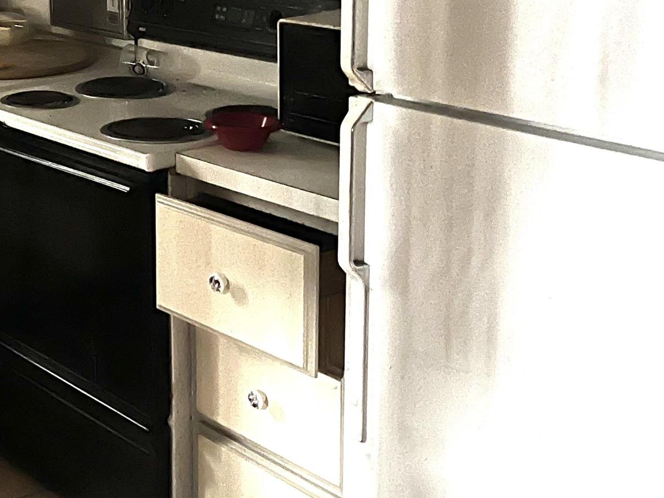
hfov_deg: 26.8
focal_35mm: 67
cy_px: 37
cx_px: -50
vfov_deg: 21.4
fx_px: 1285
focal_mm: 5.1
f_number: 1.6
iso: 640
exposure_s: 1/17
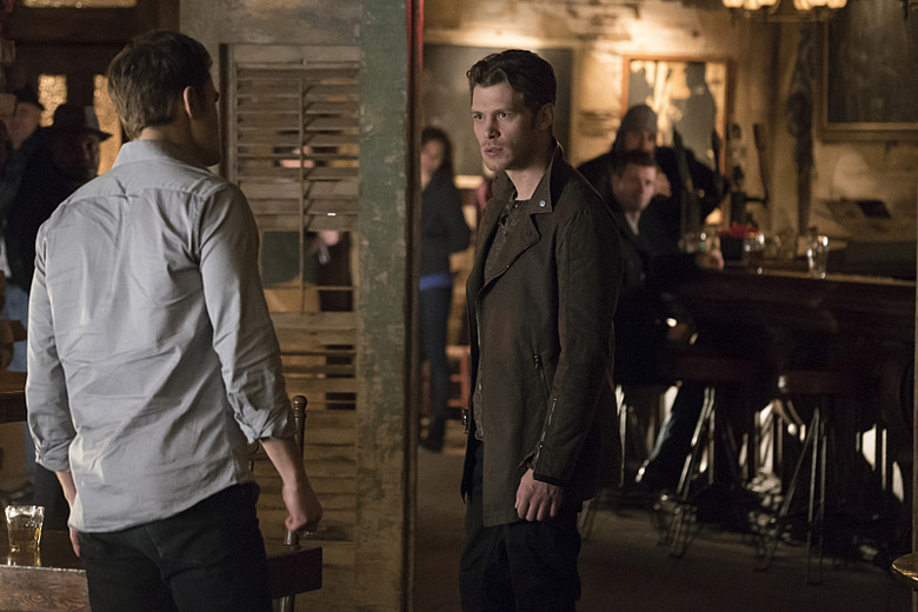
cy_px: 306
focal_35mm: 128
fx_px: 3264
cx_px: 459
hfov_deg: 16.0
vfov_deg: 10.7
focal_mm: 128
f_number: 4
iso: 8000
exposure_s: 1/80
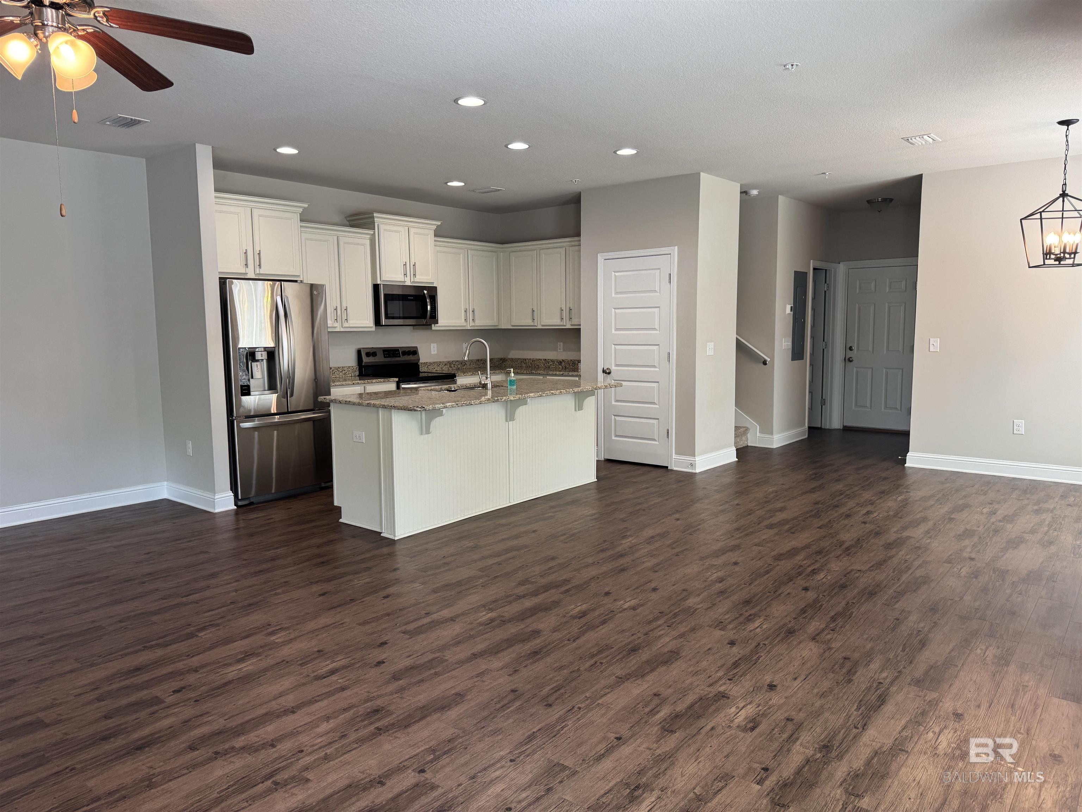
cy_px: 406
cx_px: 541
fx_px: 750
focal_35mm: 24
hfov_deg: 71.6
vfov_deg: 56.8
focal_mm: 6.76
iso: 125
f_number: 1.78
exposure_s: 1/120
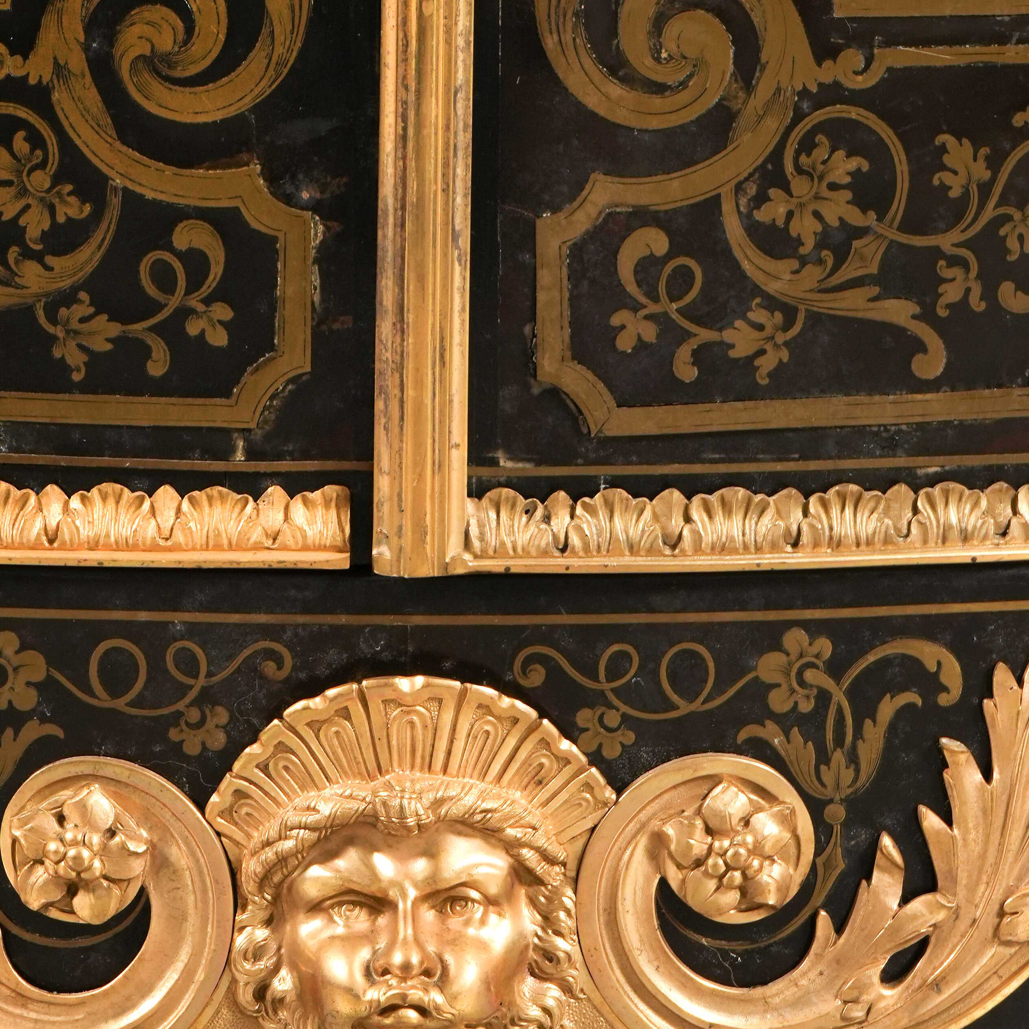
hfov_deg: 10.6
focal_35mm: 165
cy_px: 57
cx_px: 437
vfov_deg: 10.5
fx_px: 5549
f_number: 13
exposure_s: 1/125
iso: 640
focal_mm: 70
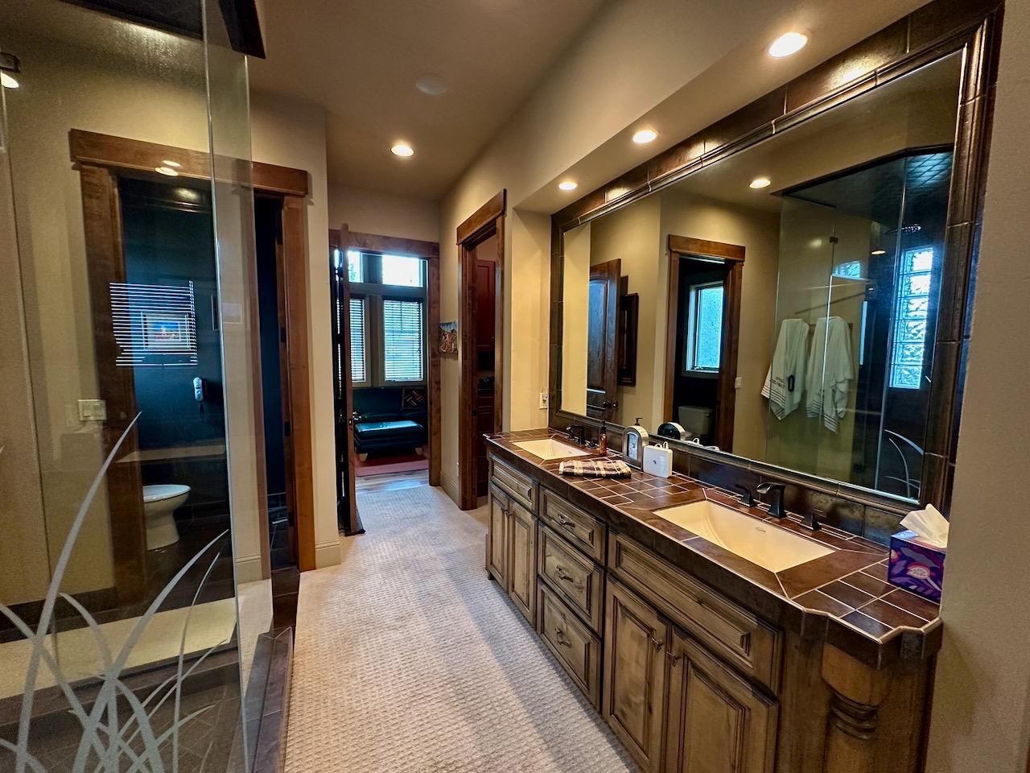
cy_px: 386
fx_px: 417
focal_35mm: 14
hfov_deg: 102.1
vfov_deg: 85.7
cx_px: 515
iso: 500
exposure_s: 1/60
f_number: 2.2
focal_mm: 2.22
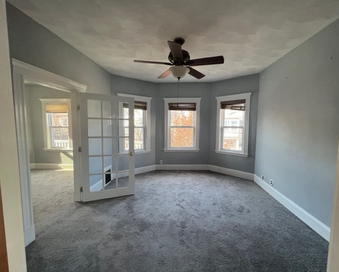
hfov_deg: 100.5
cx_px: 181
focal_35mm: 14
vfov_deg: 88.0
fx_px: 140
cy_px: 137
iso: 100
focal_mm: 1.57
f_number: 1.8
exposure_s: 1/122
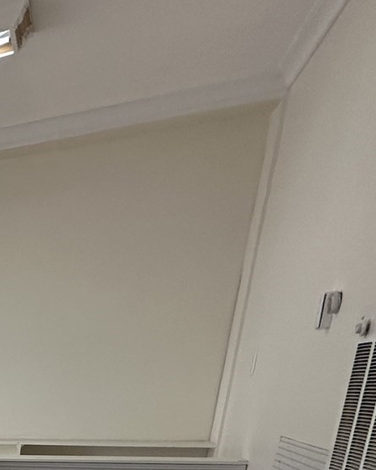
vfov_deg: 31.1
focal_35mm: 50
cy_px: 573
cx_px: -374
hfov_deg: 18.9
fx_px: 696
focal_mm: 2.22
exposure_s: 1/120
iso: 80
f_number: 2.2
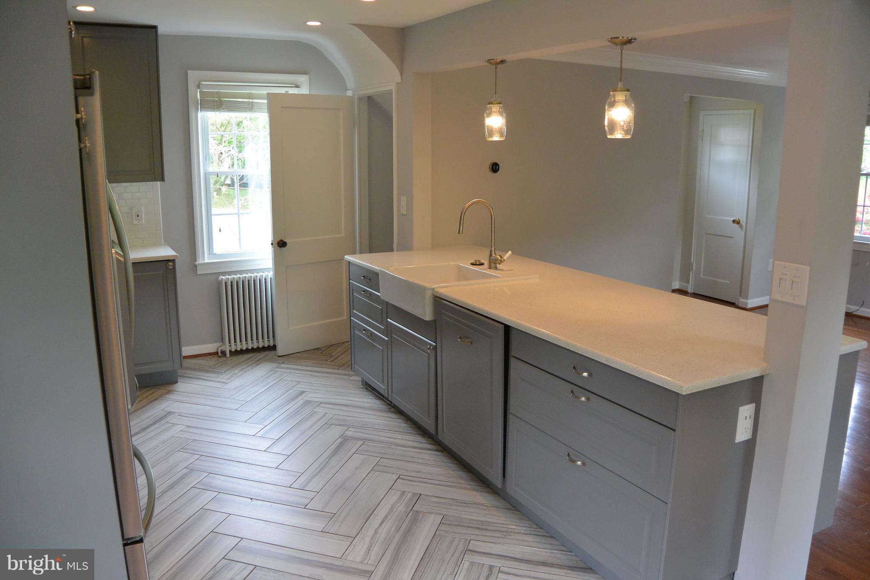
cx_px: 435
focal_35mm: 27
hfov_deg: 67.4
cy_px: 290
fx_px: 652
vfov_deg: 47.9
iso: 400
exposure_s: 1/125
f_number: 4
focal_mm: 10
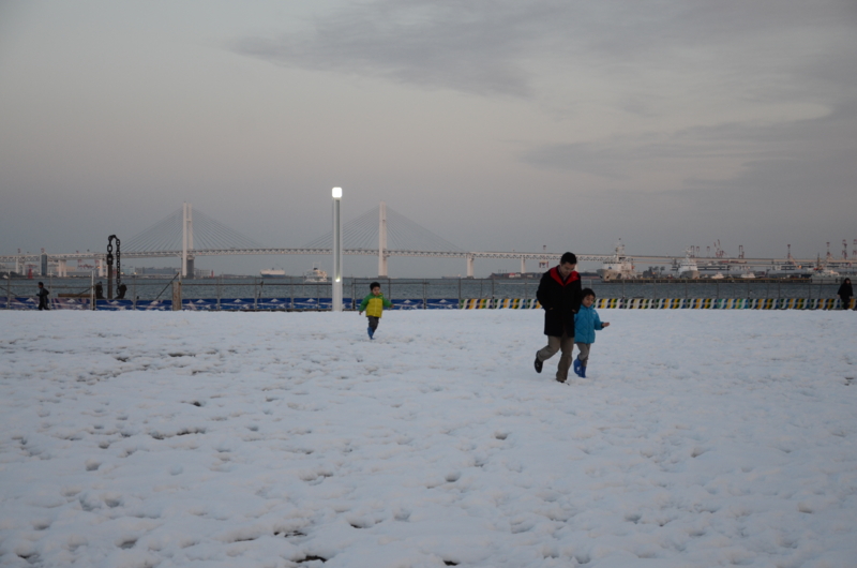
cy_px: 284
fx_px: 1497
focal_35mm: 63
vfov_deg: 21.5
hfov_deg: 32.0
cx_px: 428
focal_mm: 42
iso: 800
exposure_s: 1/320
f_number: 4.8
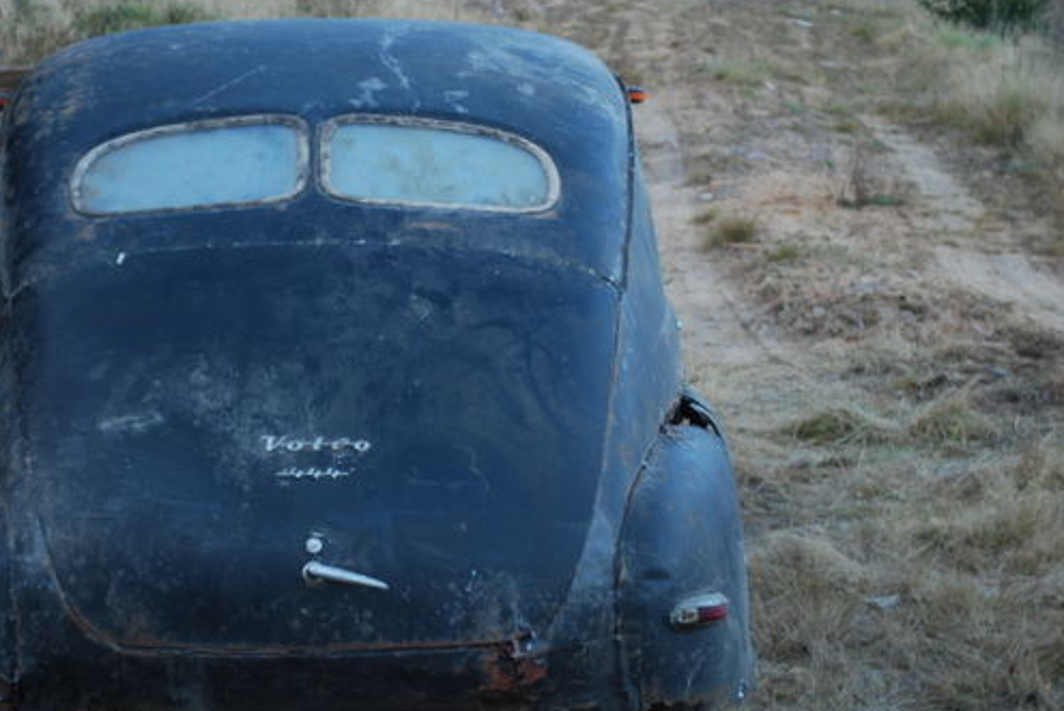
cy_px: 395
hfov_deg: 21.8
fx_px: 2751
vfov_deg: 14.7
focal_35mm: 93
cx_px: 400
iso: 100
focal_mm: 48
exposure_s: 1/2.5
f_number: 5.6
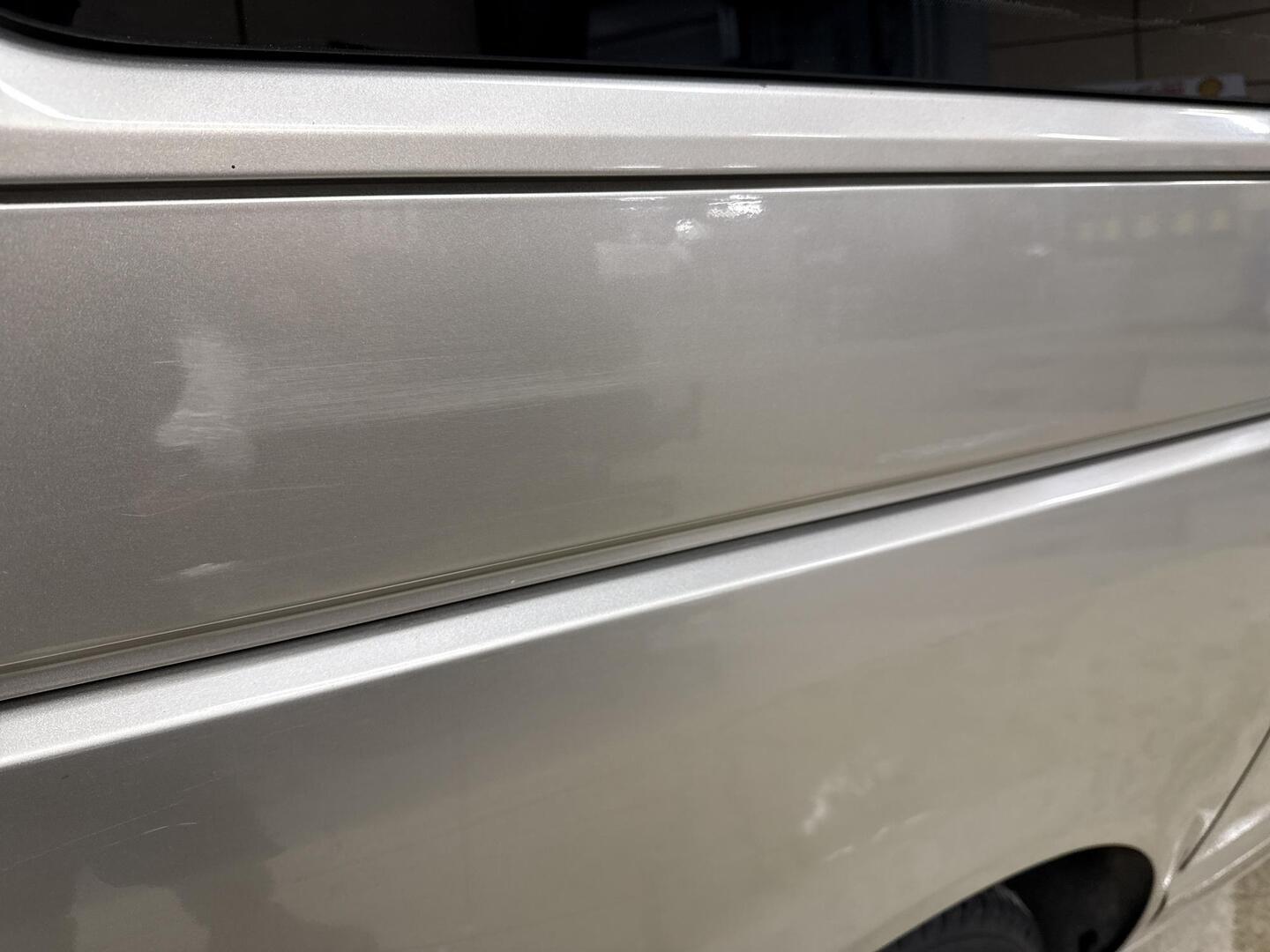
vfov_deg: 56.8
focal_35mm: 24
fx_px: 881
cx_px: 635
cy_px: 476
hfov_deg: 71.6
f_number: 1.78
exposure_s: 1/100
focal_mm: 6.76
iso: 160
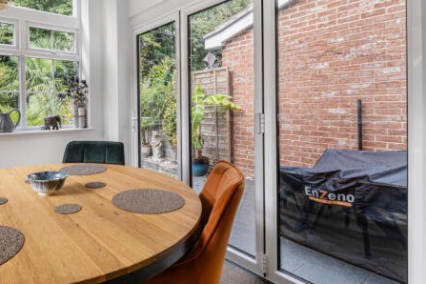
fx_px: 260
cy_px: 110
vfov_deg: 56.7
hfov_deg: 74.1
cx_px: 117
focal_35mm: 22
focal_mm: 10
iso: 400
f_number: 18
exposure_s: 1/10
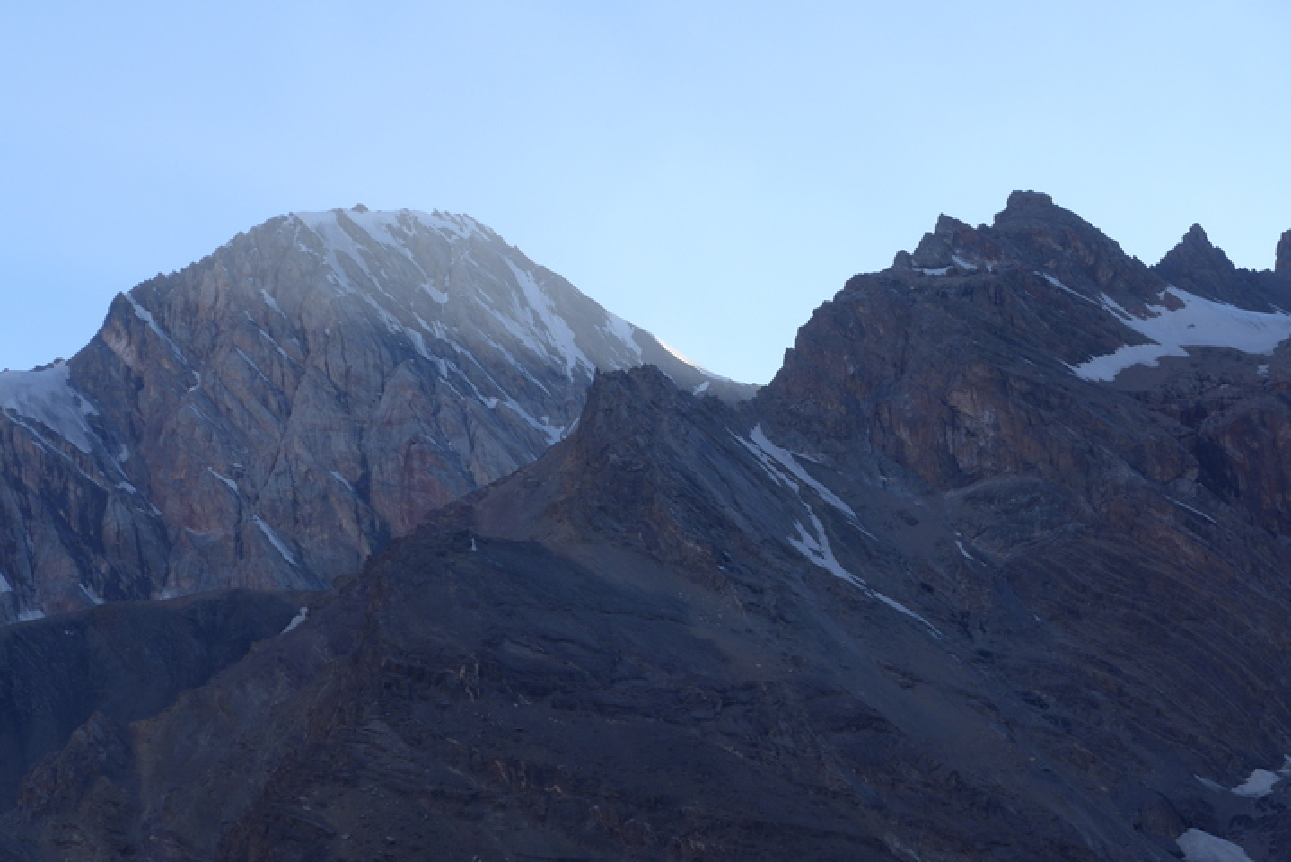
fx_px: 3229
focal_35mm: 90
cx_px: 646
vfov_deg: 15.2
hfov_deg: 22.6
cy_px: 431
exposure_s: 1/400
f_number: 2.8
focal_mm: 17.7
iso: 80
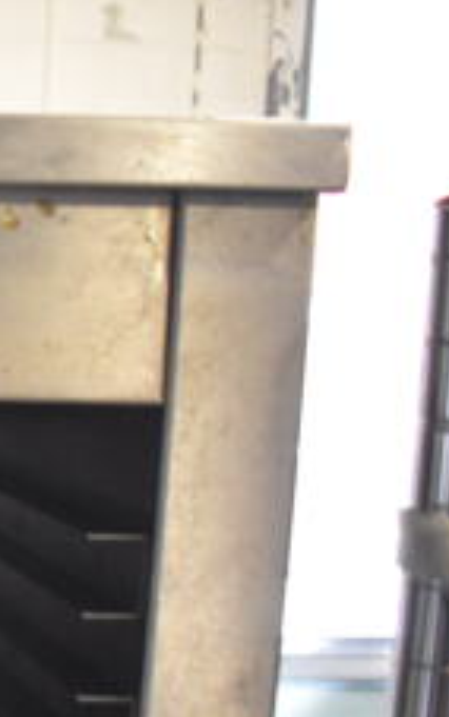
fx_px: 1448
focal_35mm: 74
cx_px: -462
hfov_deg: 14.5
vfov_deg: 27.5
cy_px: 537
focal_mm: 18
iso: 3200
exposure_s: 1/125
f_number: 3.5
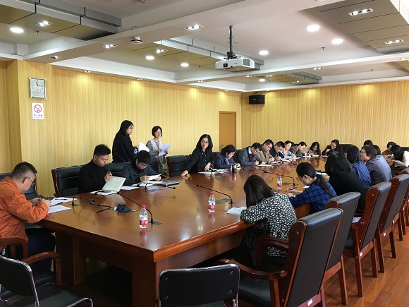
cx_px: 204
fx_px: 354
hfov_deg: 60.0
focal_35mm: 30
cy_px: 150
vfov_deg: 46.8
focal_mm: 4.15
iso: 125
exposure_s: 1/33
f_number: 2.2
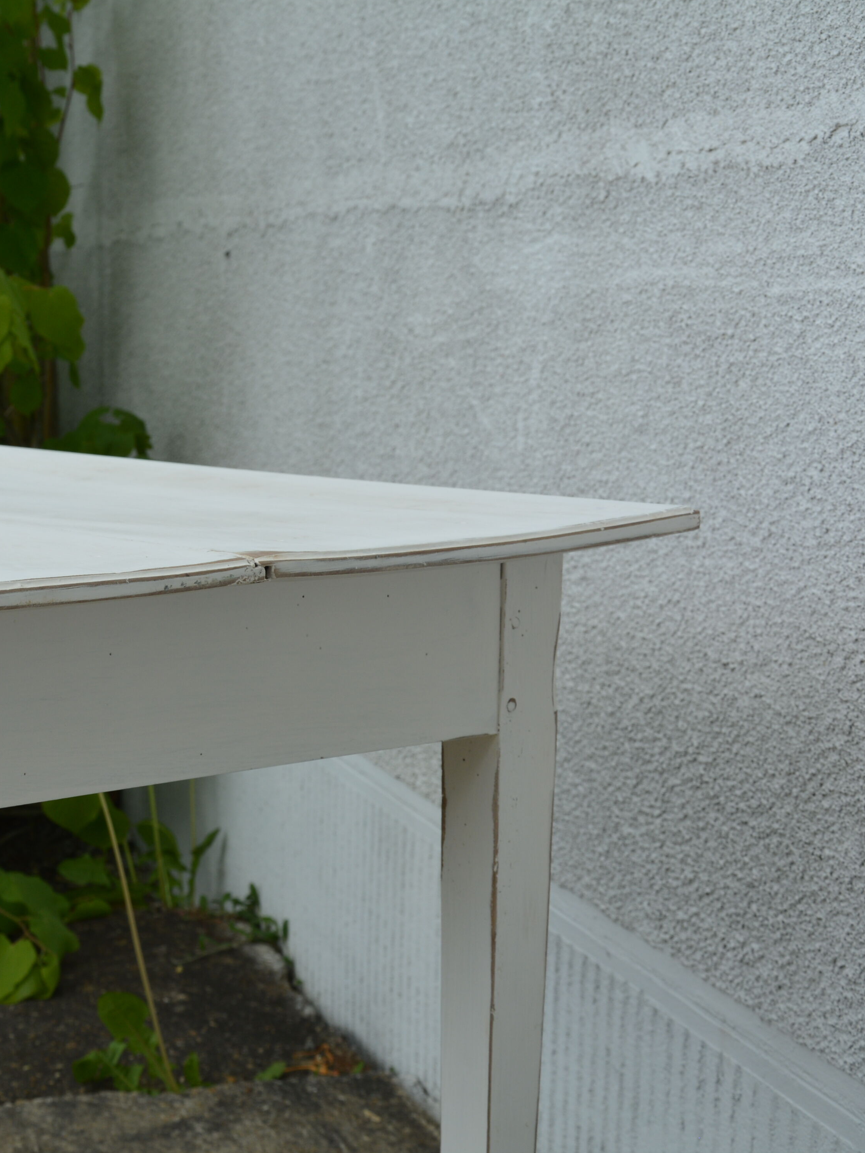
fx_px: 2332
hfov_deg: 20.6
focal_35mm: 70
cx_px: 86
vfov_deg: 27.8
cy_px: 575
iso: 180
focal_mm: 32
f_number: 8
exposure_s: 1/250
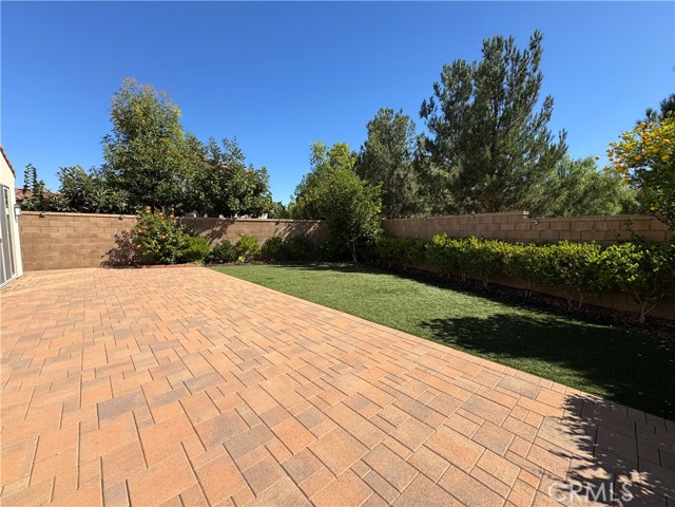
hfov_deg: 102.1
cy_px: 254
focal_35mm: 14
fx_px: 273
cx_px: 338
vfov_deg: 85.7
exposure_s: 1/1256
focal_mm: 2.22
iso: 40
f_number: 2.2
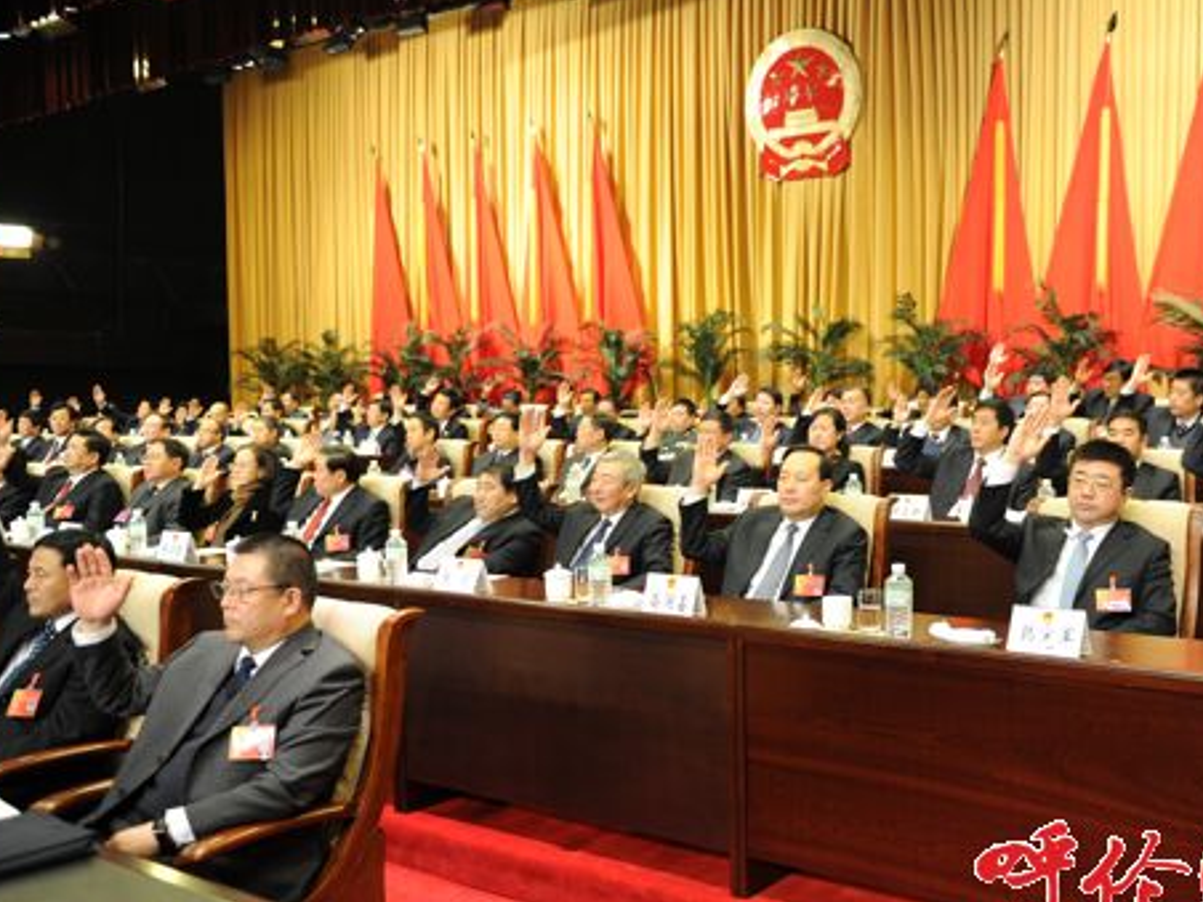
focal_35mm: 37
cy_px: 499
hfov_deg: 49.6
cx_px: 759
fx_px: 1286
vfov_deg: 38.6
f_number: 2.8
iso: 720
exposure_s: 1/125
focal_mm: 29
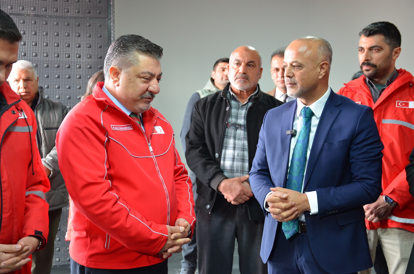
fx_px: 585
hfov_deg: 39.0
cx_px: 207
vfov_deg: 26.4
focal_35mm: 51
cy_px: 137
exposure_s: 1/50
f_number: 4.2
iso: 800
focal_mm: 34
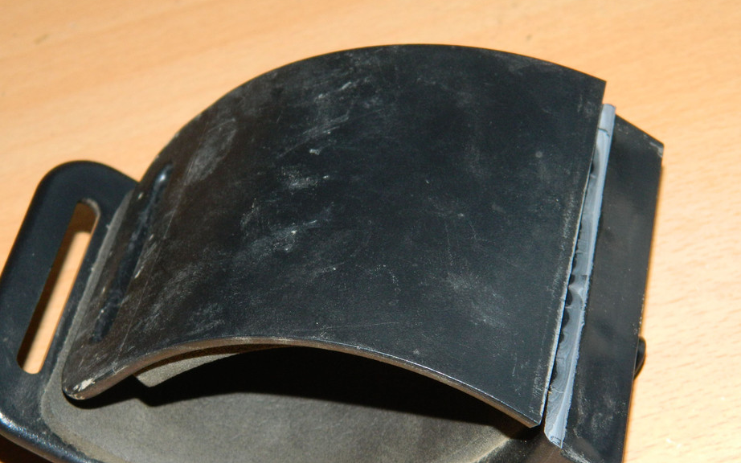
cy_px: 303
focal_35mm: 103
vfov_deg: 12.7
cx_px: 364
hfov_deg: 20.2
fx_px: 2080
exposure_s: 1/50
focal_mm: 15.1
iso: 200
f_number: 4.2
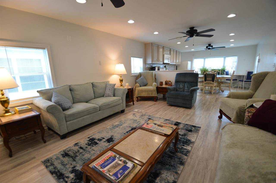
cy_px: 92
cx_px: 138
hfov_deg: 100.4
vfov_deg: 77.2
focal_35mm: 15
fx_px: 115
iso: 400
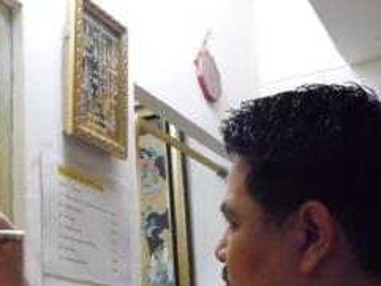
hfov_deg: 28.8
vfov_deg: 21.4
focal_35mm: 67
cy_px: 262
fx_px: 738
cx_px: 141
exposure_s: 1/100
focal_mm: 6.3
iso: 800
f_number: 3.1
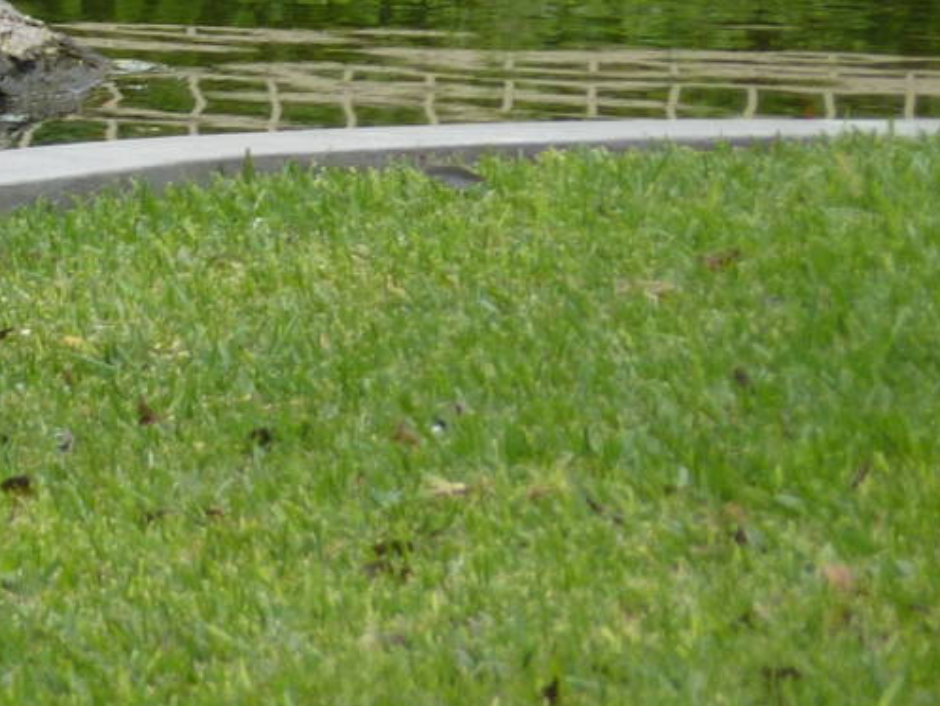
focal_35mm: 966
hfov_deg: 2.0
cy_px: -61
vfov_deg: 1.5
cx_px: -443
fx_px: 26238
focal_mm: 49.2
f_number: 4.9
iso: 100
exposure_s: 1/125
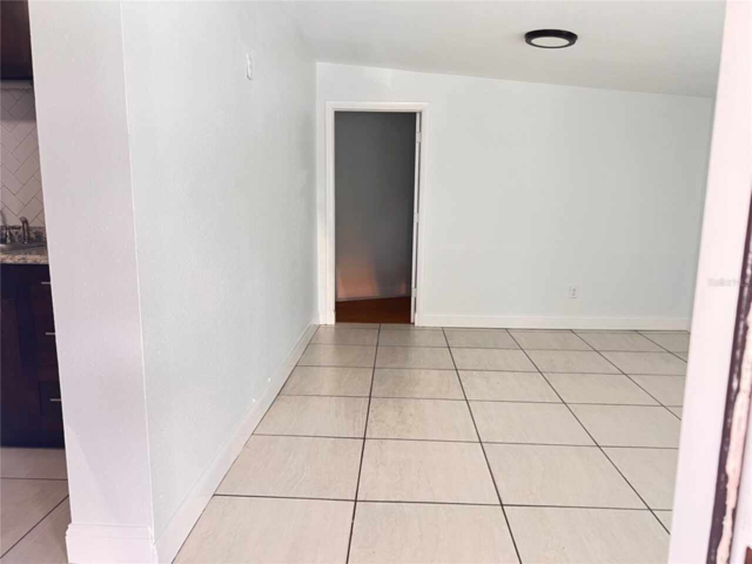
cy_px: 282
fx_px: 565
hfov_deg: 67.3
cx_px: 376
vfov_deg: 53.1
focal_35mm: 26
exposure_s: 1/90
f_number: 1.5
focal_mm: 5.7
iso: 125
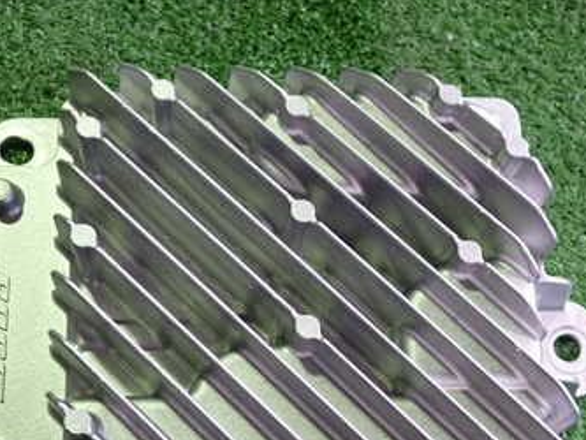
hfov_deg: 35.5
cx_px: 267
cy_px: 334
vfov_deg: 26.7
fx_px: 914
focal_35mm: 54
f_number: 2.3
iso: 320
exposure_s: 1/30
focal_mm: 5.4
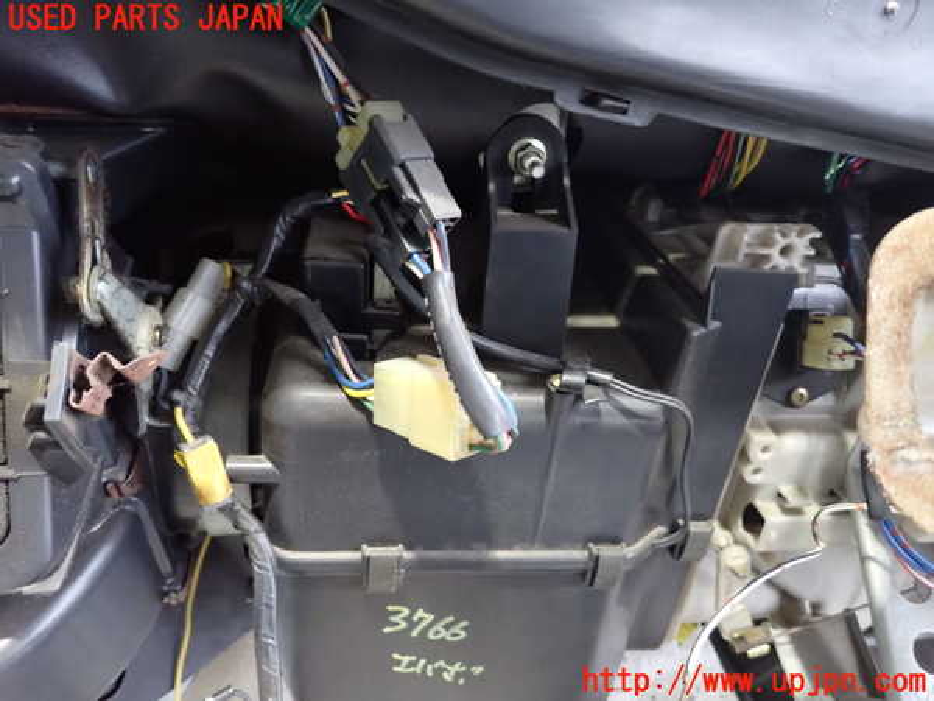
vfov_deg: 54.9
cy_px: 350
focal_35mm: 25
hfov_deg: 69.4
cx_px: 467
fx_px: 675
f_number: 2
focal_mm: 4.5
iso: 1250
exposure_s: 1/40
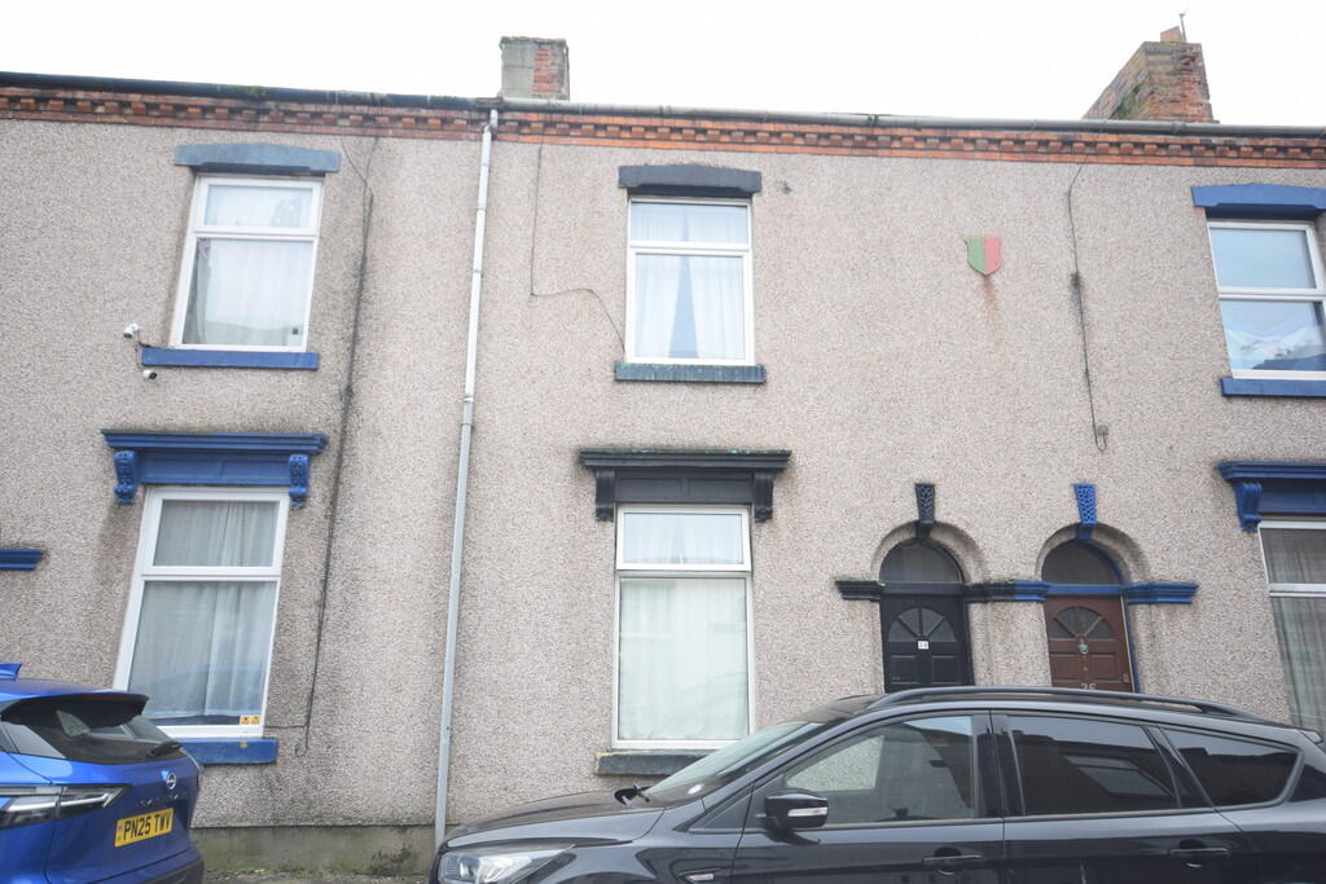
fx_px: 829
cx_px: 663
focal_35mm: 22
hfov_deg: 77.3
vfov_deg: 56.2
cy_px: 442
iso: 400
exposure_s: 1/160
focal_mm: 15
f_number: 6.3
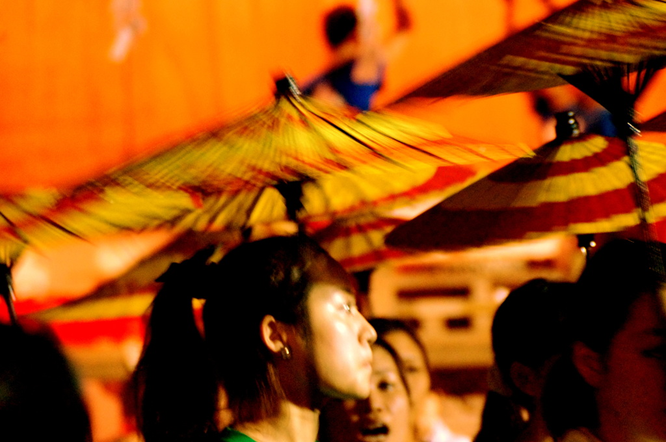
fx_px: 5543
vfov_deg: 4.6
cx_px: 333
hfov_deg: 6.9
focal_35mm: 300
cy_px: 221
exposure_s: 1/20
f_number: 6.3
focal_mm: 200
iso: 3200
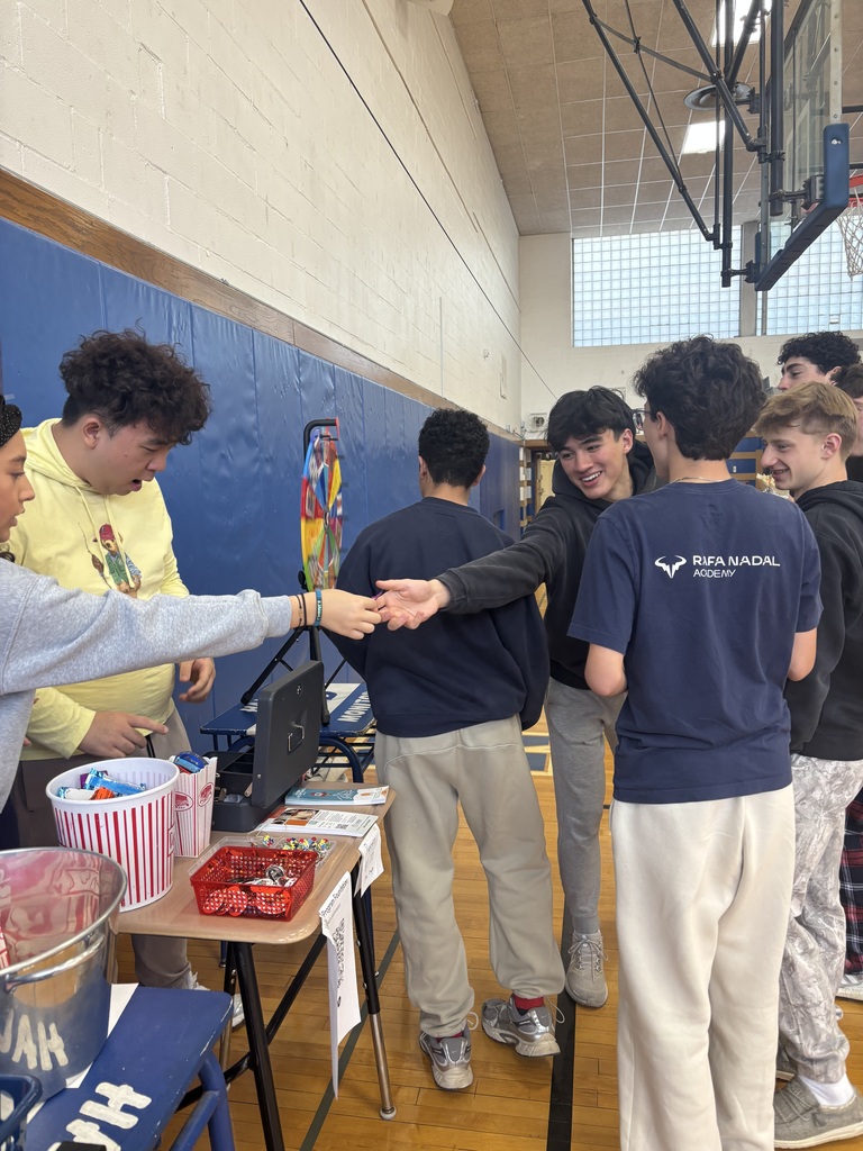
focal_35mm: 26
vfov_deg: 67.3
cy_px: 576
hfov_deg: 53.1
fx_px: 864
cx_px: 432
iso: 100
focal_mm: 5.96
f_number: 1.6
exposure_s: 1/121
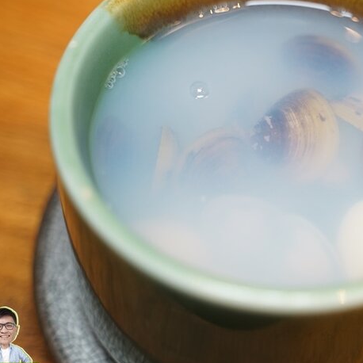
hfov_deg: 18.4
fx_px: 1103
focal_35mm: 93
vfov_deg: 18.7
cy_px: 159
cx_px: 308
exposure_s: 1/60
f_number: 2.8
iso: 800
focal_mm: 59
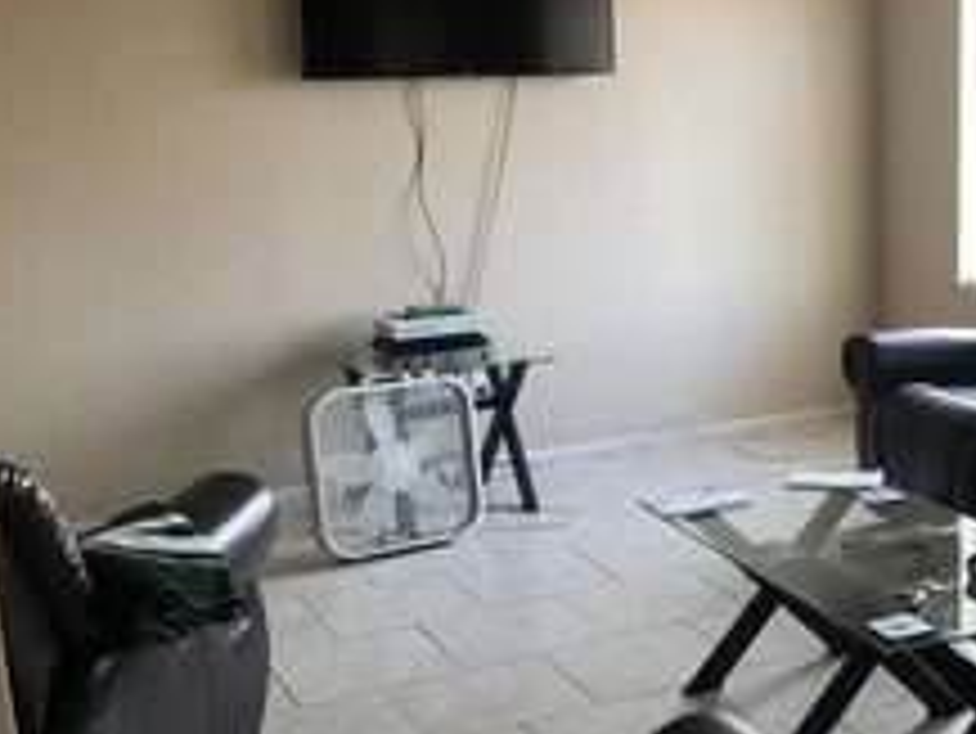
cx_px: 902
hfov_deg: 32.9
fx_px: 1552
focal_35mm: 55
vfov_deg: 26.5
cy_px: 306
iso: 40
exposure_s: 1/17
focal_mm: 4
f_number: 1.8
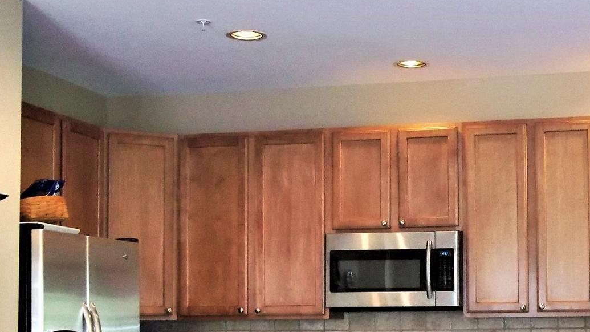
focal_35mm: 69
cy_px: 266
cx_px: 433
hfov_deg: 30.1
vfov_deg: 17.3
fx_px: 1079
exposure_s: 1/30
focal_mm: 5.7
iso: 320
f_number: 2.9
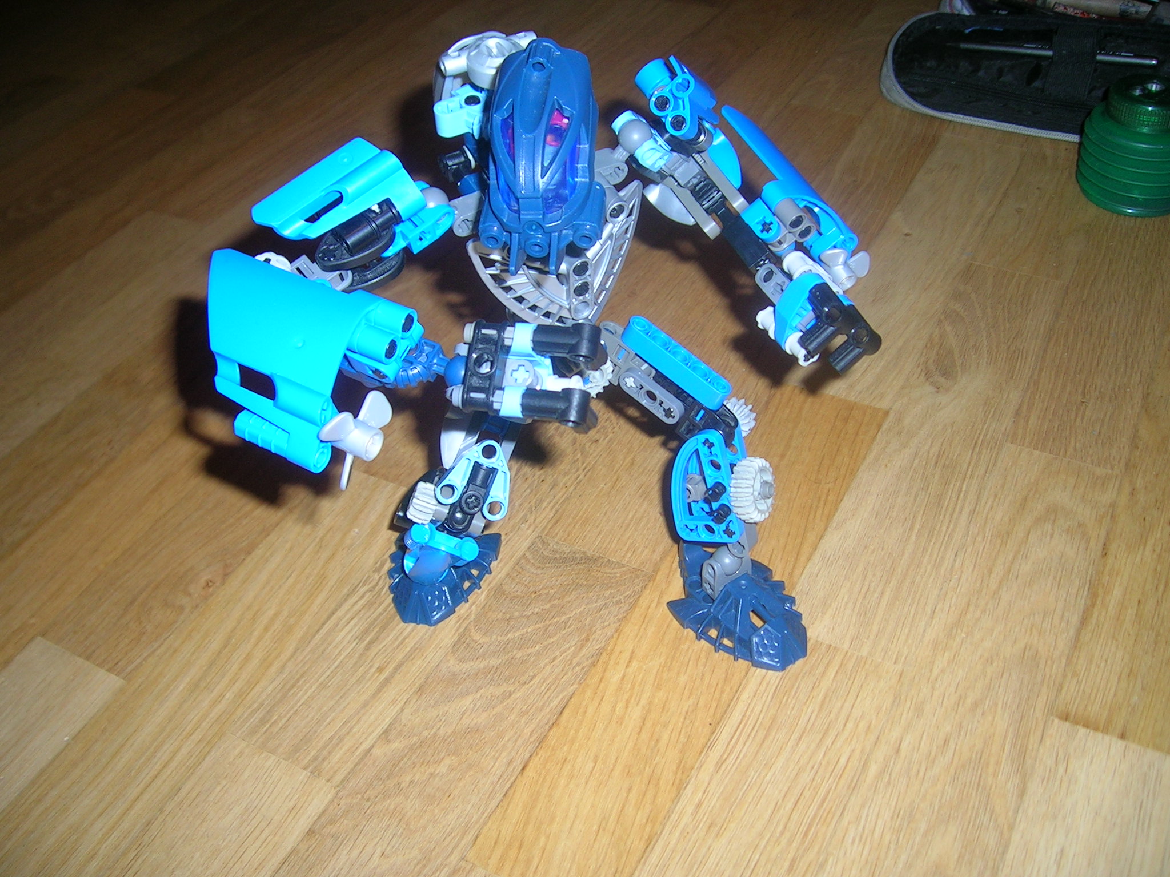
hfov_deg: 52.6
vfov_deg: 40.7
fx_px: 1183
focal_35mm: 35
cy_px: 438
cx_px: 585
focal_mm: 5.4
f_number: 2.8
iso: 50
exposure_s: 1/60.1
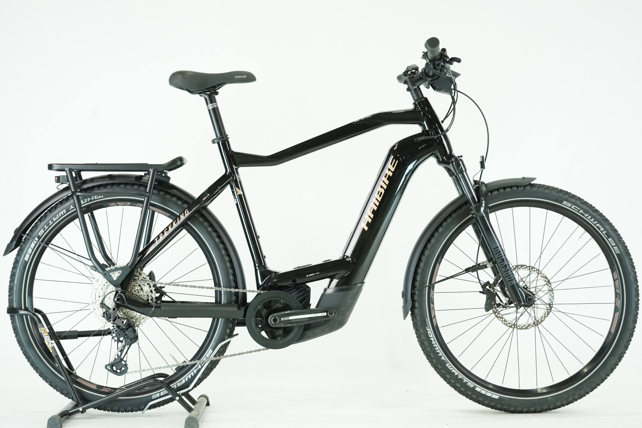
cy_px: 214
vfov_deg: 21.2
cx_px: 321
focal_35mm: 64
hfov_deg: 31.4
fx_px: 1141
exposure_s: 1/200
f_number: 5.6
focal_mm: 64
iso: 2500
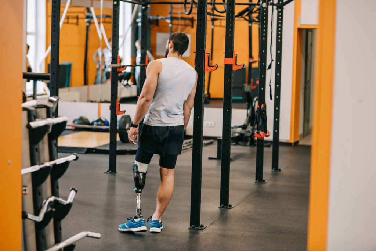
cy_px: 126
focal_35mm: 85
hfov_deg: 23.9
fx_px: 888
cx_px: 188
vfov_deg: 16.1
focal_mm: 85
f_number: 2.5
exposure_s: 1/160
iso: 800
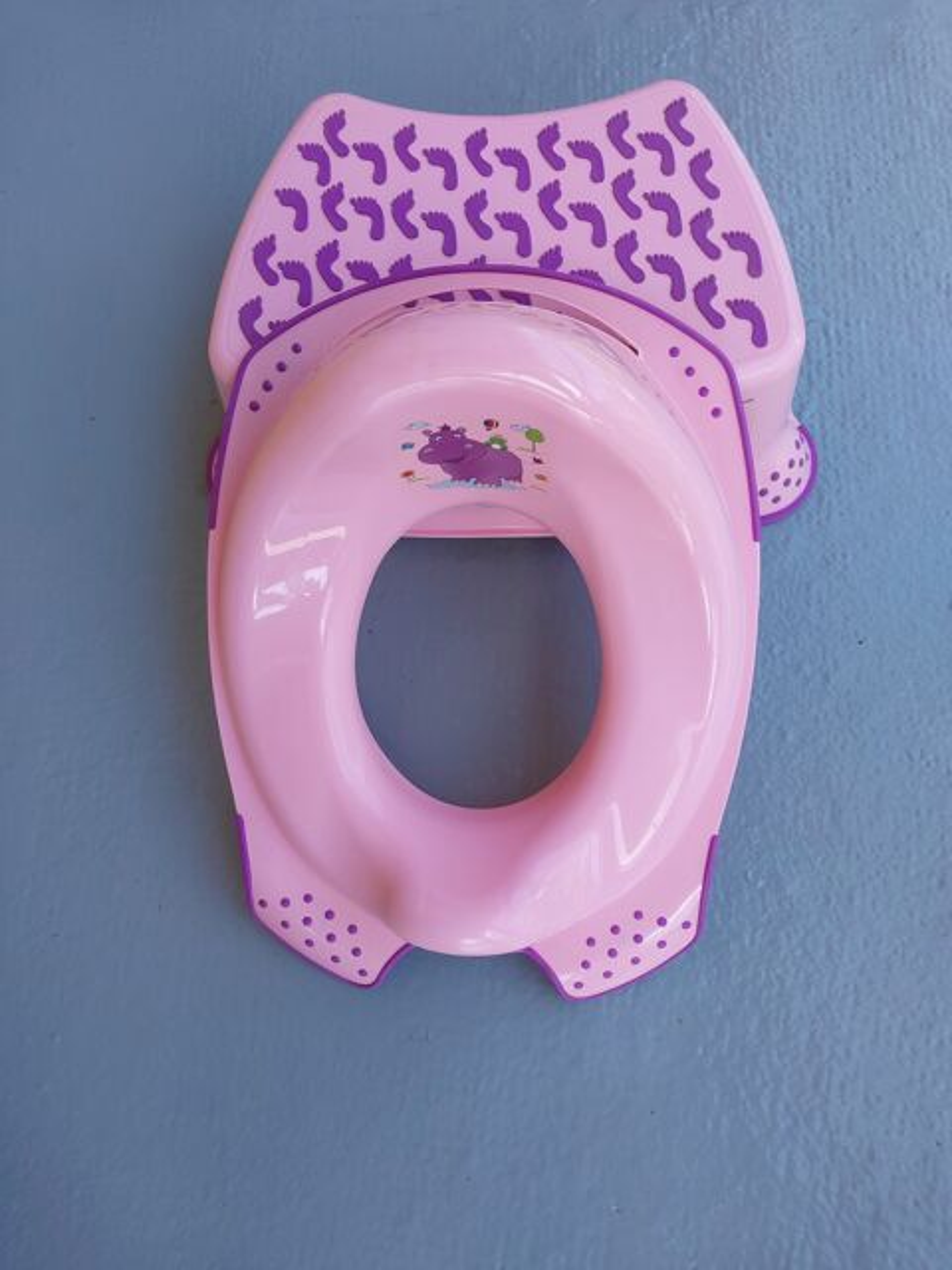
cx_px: 476
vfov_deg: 60.0
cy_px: 635
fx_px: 1100
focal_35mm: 30
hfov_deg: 46.8
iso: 50
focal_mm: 4.6
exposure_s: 1/100
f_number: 1.8
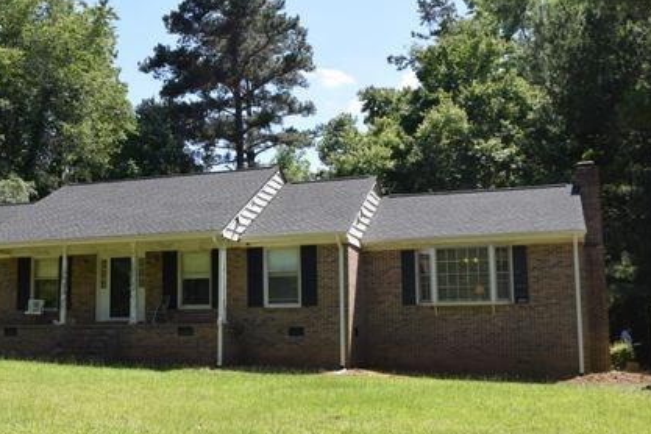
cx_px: 159
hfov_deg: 41.4
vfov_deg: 29.2
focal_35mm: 46
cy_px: 229
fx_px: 832
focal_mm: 20
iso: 200
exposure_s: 1/250
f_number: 8
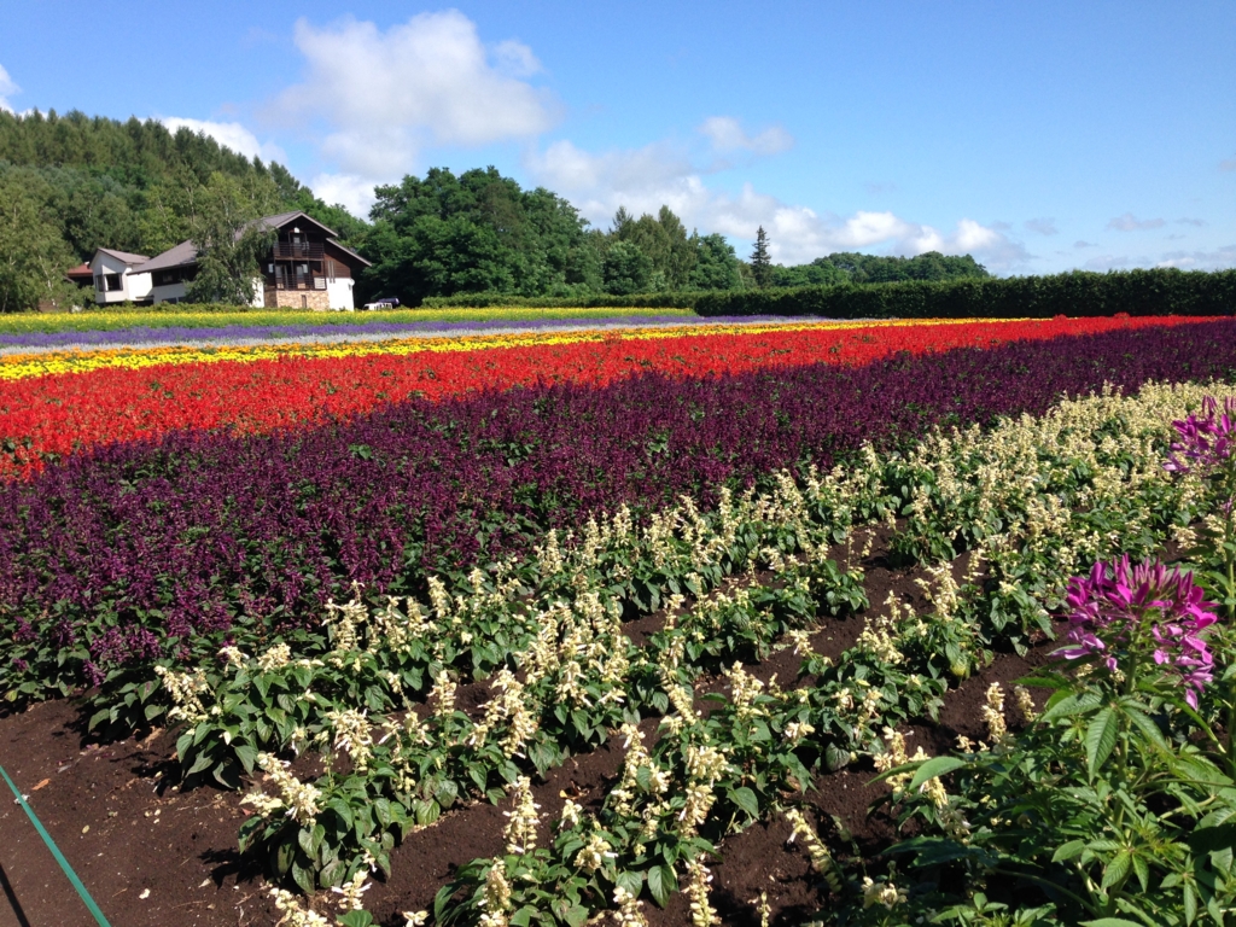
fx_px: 1178
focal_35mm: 33
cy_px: 464
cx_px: 618
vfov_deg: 42.9
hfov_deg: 55.4
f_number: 2.4
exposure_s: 1/1130
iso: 50
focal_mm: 4.12
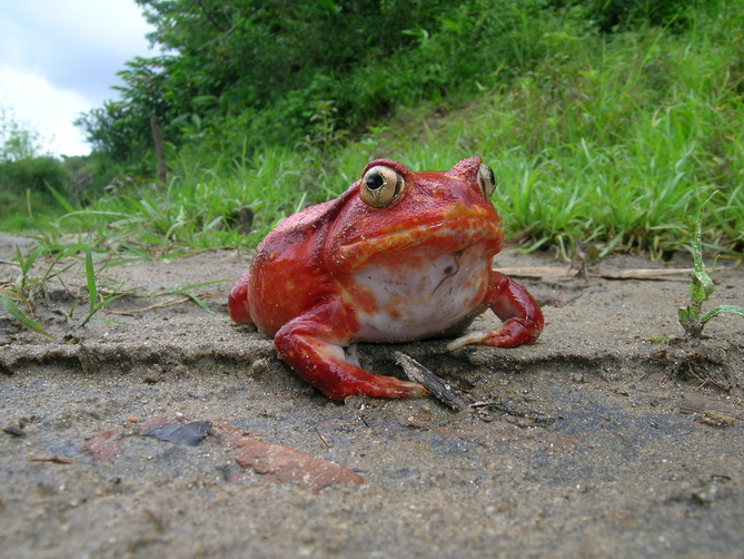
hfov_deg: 61.7
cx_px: 371
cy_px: 288
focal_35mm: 29
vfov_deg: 48.2
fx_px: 623
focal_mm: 5.8
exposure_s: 1/82.4
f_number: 6.3
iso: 50
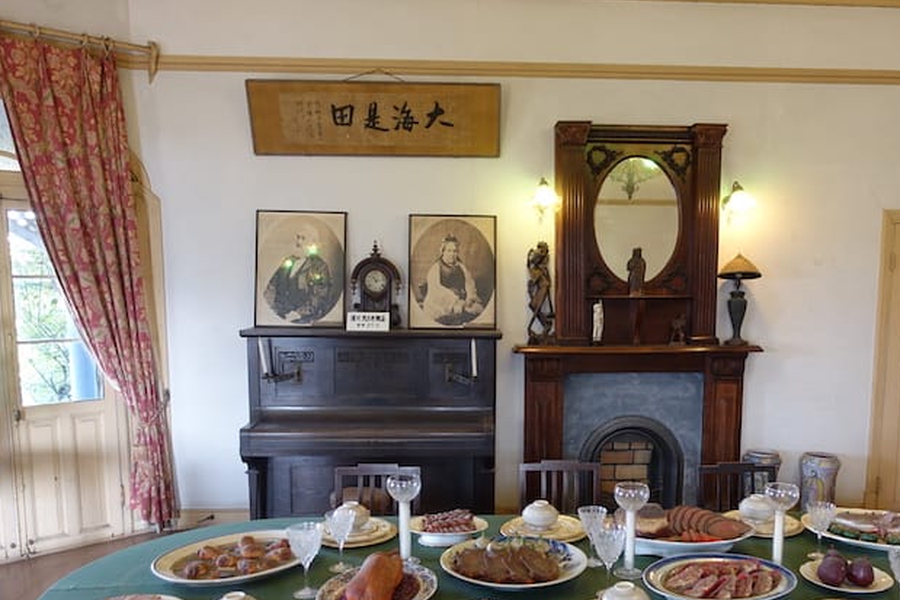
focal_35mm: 31
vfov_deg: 41.9
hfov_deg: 59.9
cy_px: 386
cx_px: 523
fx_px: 775
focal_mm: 8.8
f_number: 1.8
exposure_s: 1/30
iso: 200
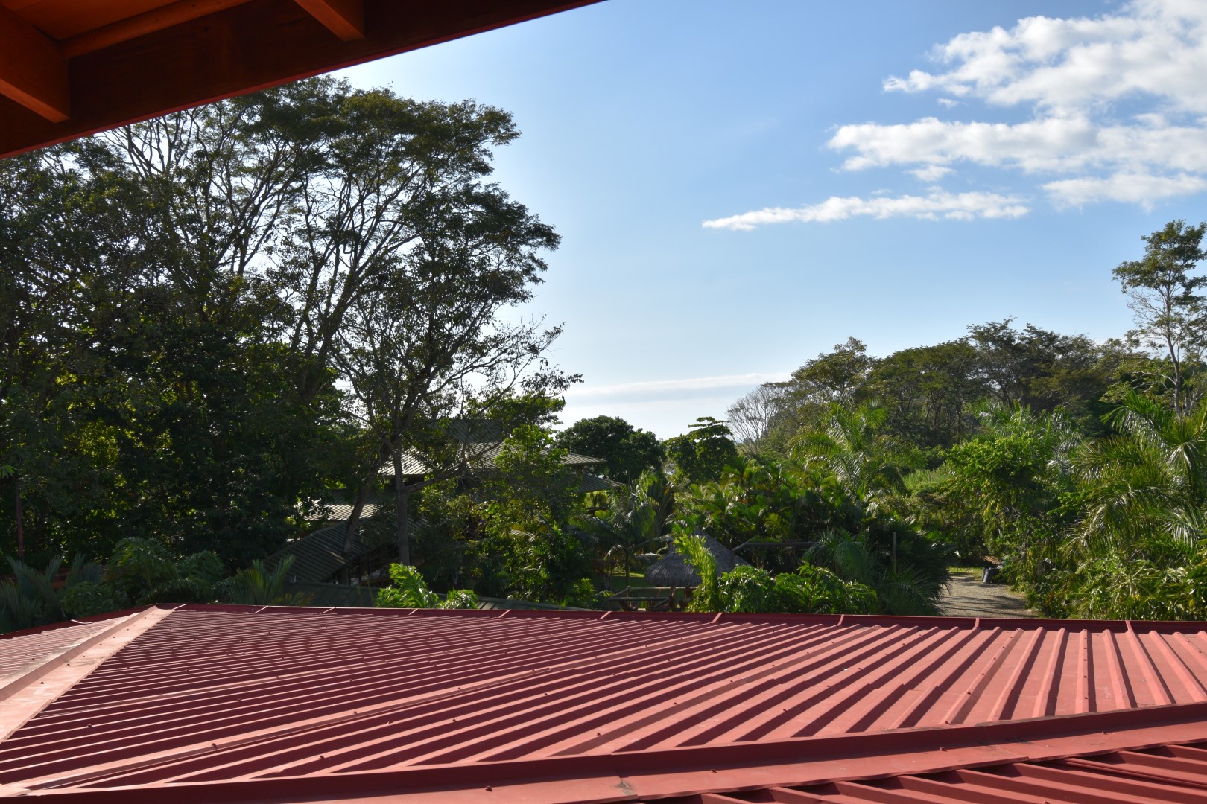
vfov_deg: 43.6
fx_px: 1006
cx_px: 604
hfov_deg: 61.9
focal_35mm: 30
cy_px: 402
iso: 200
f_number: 10
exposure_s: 1/400
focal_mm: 20
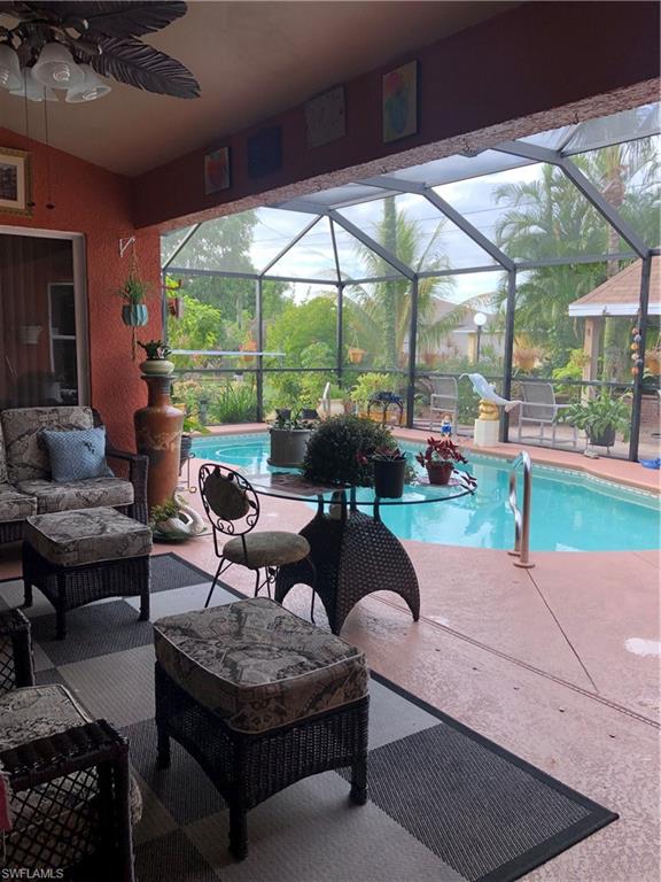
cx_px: 330
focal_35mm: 28
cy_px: 441
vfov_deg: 63.4
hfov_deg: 49.7
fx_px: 713
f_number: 1.8
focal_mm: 3.99
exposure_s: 1/120
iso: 40
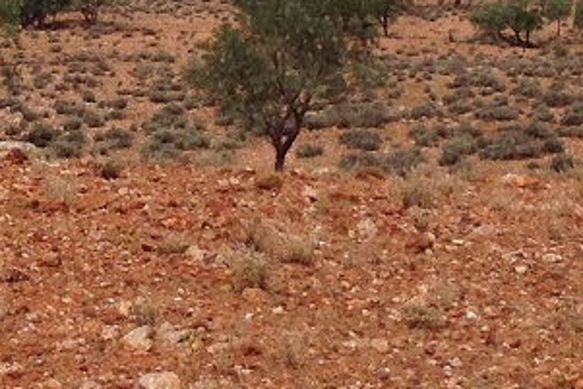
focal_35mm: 186
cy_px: -207
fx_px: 3013
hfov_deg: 10.9
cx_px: -6
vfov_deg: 7.3
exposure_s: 1/2710
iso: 50
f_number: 2.4
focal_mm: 4.12
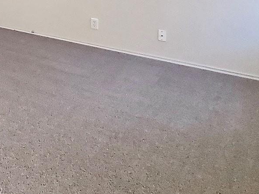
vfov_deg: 26.6
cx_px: -60
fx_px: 337
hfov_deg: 33.3
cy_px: -67
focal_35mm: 45
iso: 160
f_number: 2.2
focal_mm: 1.8
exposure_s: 1/60
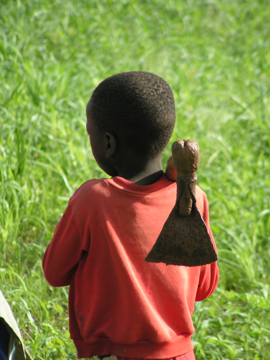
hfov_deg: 3.9
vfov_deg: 5.2
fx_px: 3952
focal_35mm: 380
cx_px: 135
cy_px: 180
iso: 50
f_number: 4
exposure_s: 1/400
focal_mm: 58
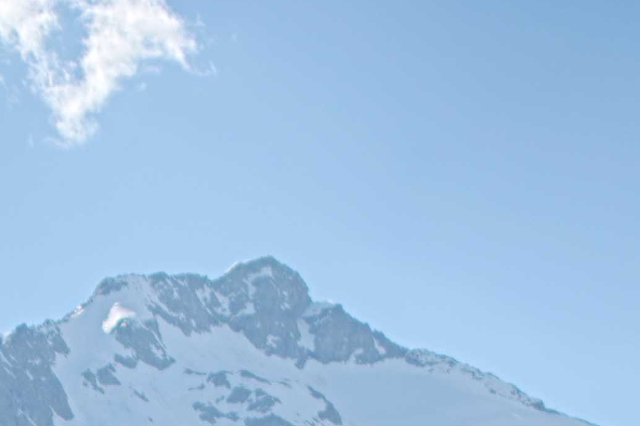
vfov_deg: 7.5
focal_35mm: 164
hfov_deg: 12.3
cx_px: -131
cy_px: 1221
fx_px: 2913
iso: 50
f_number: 2.2
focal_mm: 28
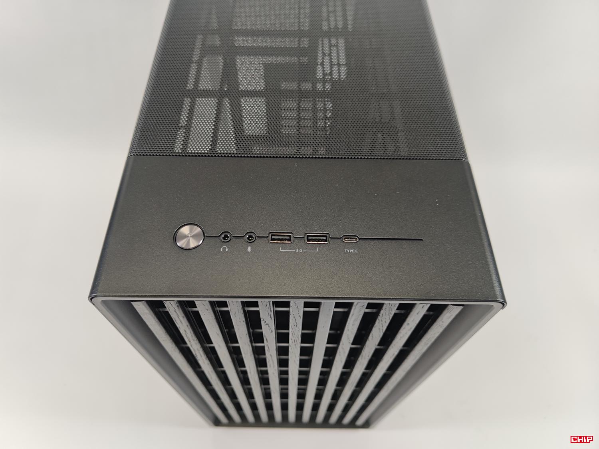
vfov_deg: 54.9
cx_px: 300
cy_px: 224
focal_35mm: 25
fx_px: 433
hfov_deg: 69.4
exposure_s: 1/100
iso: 68
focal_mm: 6.78
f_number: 1.85
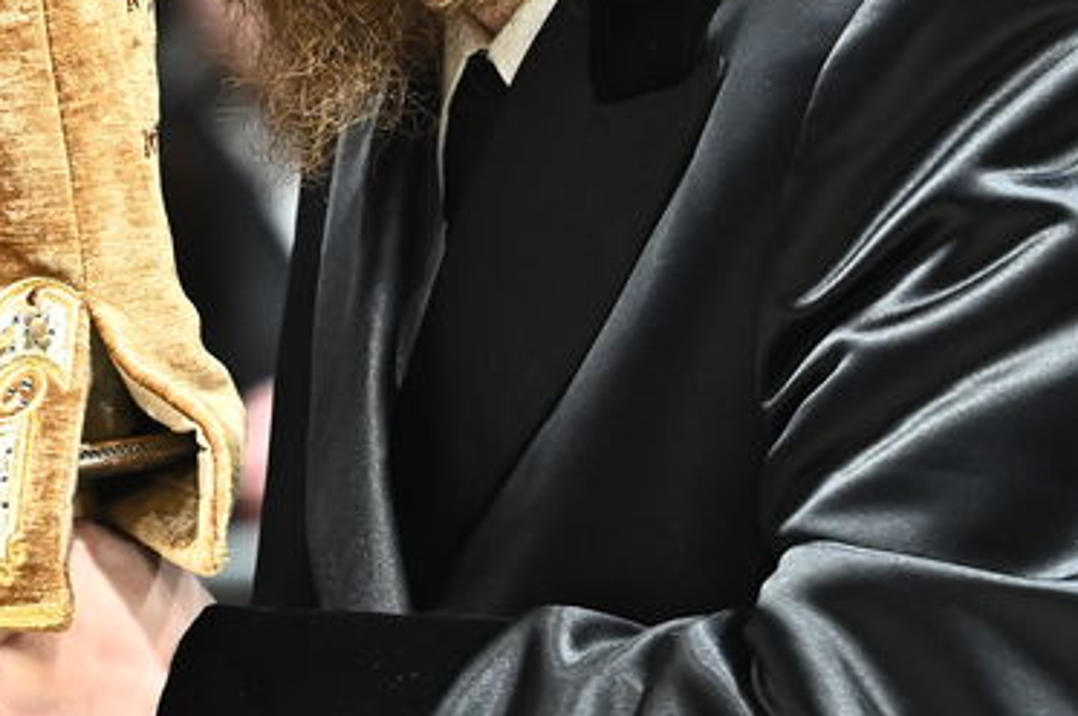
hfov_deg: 3.4
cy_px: -131
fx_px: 17980
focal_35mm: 601
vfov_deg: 2.3
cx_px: 228
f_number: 5
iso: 2500
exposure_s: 1/160
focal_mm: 160
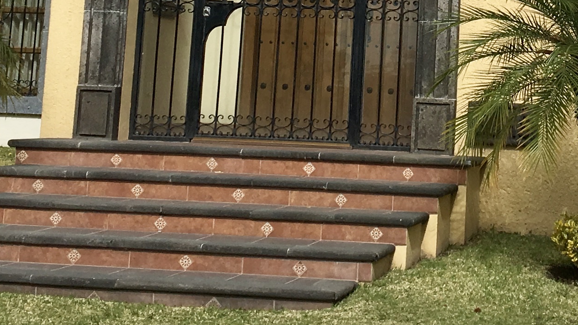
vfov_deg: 11.5
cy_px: -134
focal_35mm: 102
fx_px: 1564
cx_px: 447
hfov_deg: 20.7
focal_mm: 4.15
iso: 25
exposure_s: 1/2564
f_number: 2.2
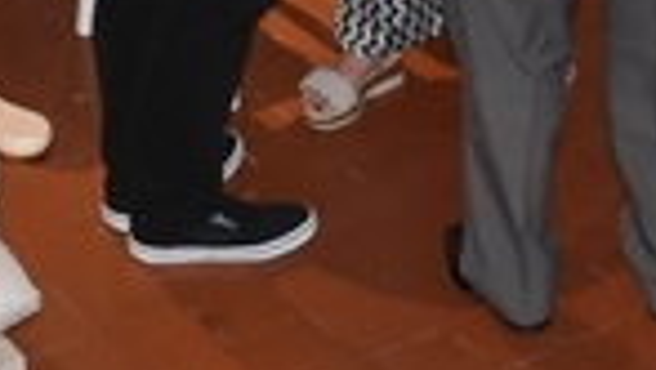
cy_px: -330
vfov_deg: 6.2
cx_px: 339
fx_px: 3343
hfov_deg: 11.2
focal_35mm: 192
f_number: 3.5
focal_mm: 20
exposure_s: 1/60
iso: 1100
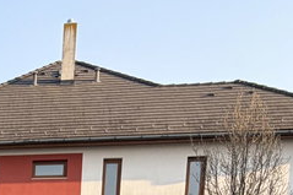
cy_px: 460
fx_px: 943
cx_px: -212
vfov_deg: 10.3
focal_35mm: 116
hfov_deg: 15.5
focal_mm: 5.96
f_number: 1.6
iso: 50
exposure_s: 1/694
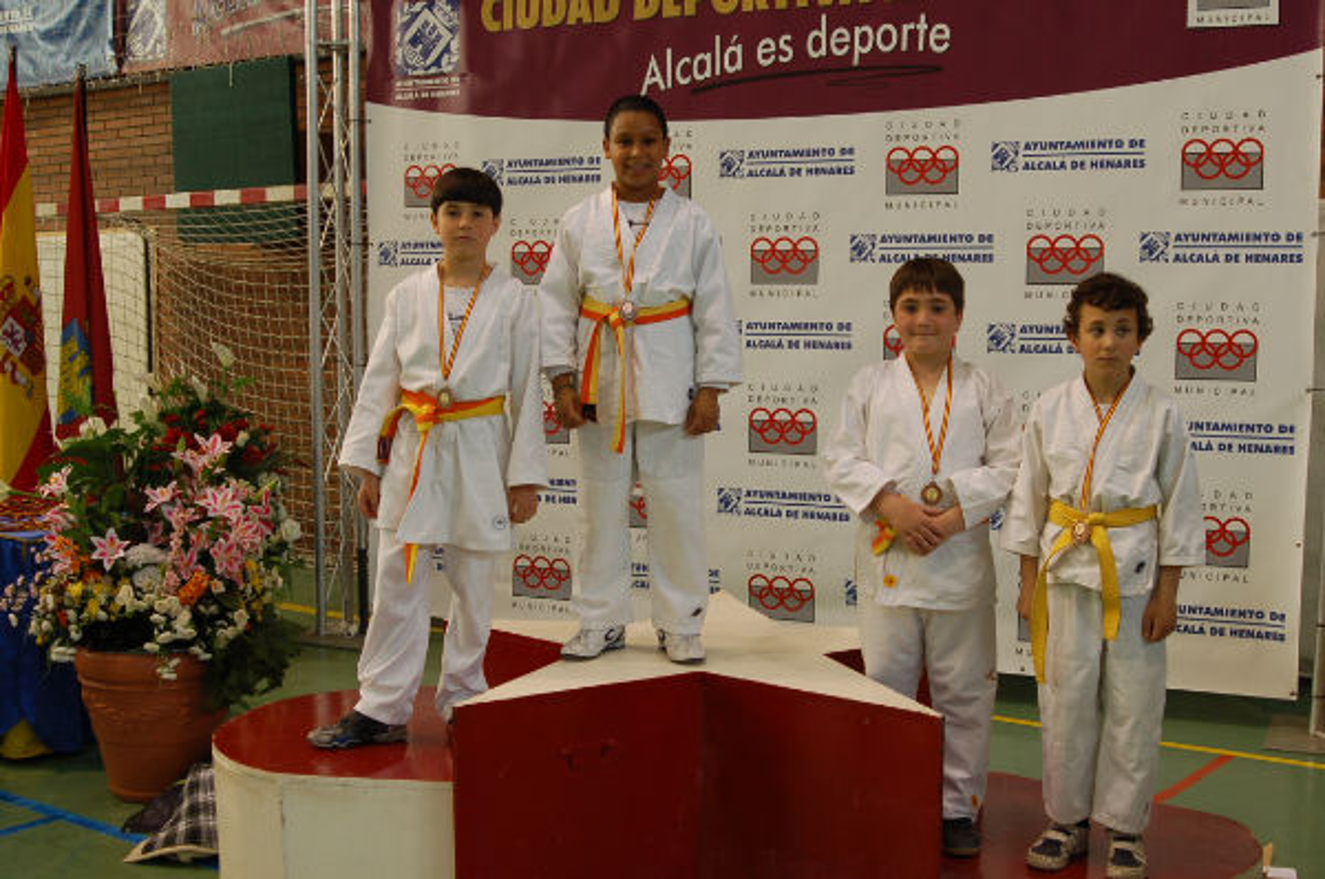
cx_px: 662
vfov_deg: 31.8
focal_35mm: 42
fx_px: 1543
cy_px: 440
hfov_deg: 46.5
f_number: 4
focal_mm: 28
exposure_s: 1/60
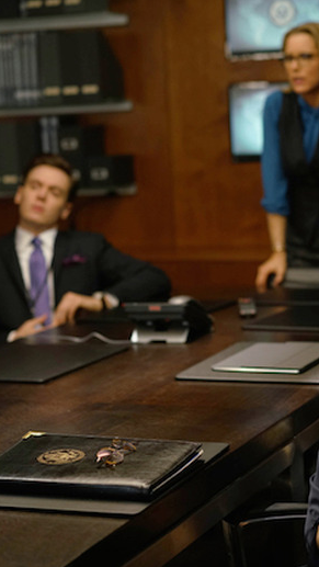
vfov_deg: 24.5
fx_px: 1308
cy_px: 284
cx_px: 257
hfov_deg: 13.8
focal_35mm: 87
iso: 1000
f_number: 2.5
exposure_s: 1/60
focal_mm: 55
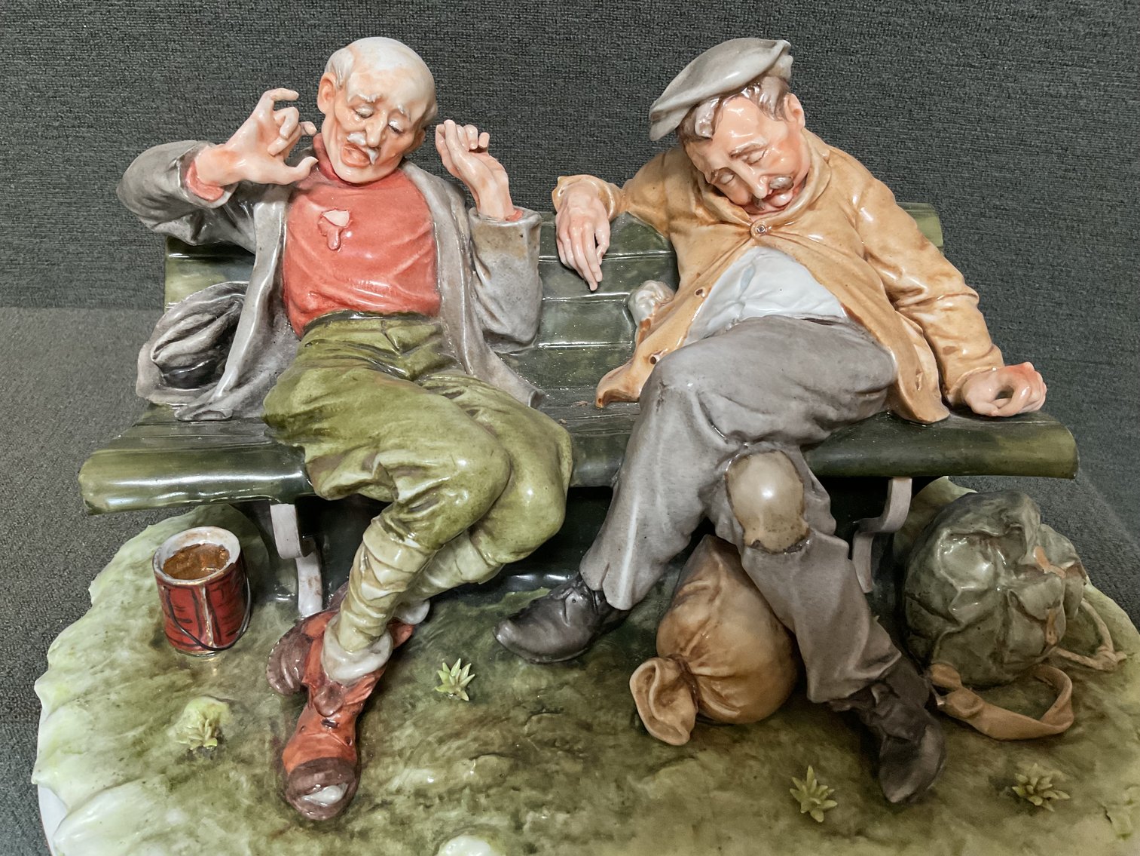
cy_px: 428
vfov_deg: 48.2
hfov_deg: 61.7
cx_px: 570
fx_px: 955
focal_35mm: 29
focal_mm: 3
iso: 80
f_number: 1.8
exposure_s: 1/60
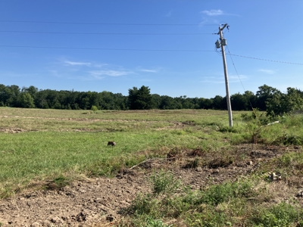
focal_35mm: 28
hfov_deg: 63.4
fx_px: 245
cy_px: 114
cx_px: 152
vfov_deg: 49.7
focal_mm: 3.99
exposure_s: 1/1799
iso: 32
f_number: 1.8
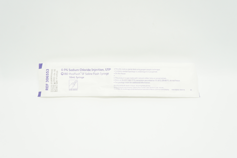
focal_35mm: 36
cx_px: 118
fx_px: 237
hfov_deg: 53.2
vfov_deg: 36.8
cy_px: 79
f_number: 6.3
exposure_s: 1/50
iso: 400
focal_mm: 24
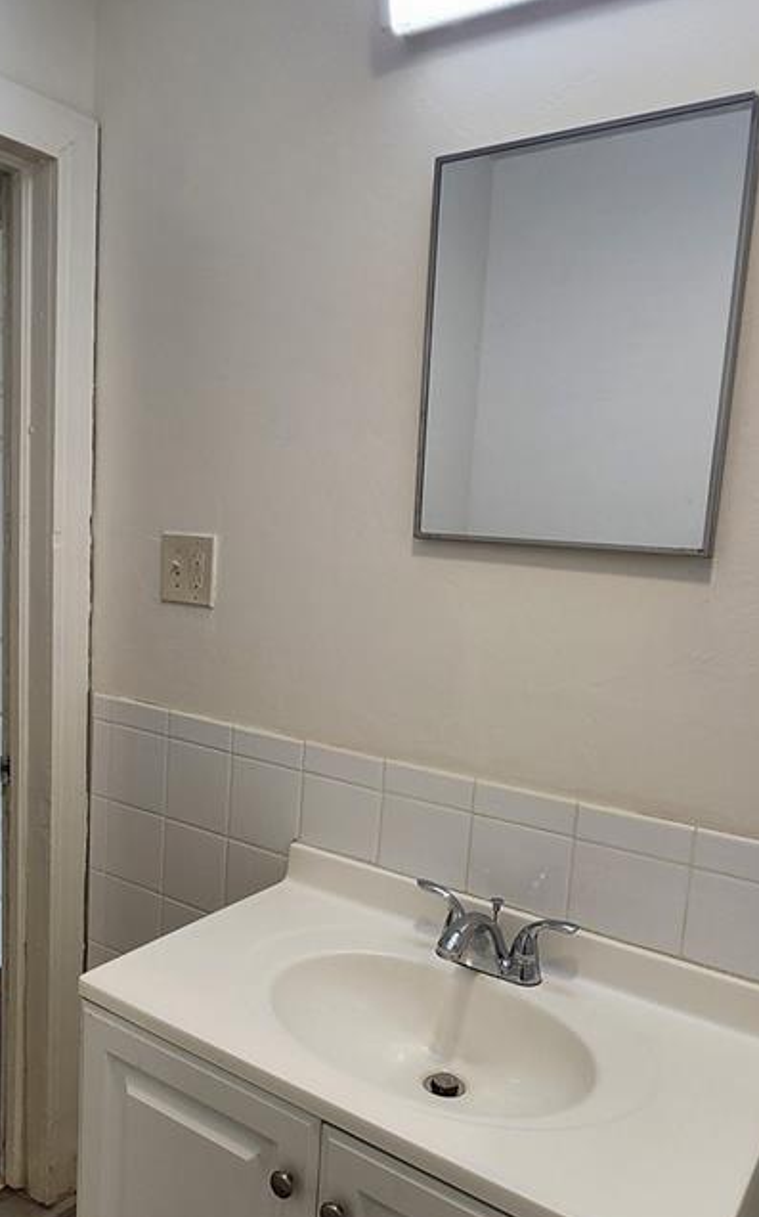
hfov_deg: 47.2
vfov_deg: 70.2
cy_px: 679
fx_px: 861
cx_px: 294
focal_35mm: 26
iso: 50
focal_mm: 2.2
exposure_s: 1/60
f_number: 2.2
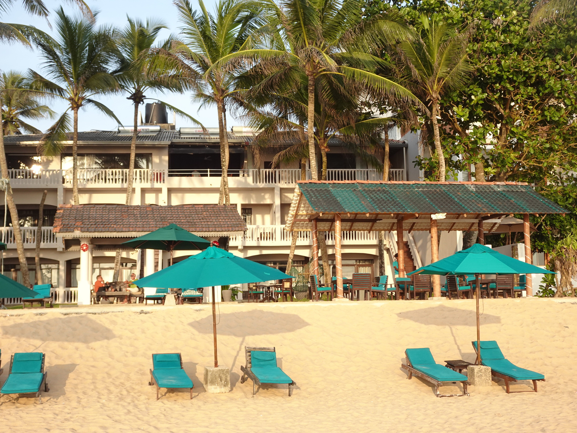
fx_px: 767
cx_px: 288
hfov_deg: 41.2
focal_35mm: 46
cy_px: 216
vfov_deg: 31.5
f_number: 4.5
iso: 80
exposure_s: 1/160
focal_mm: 7.53
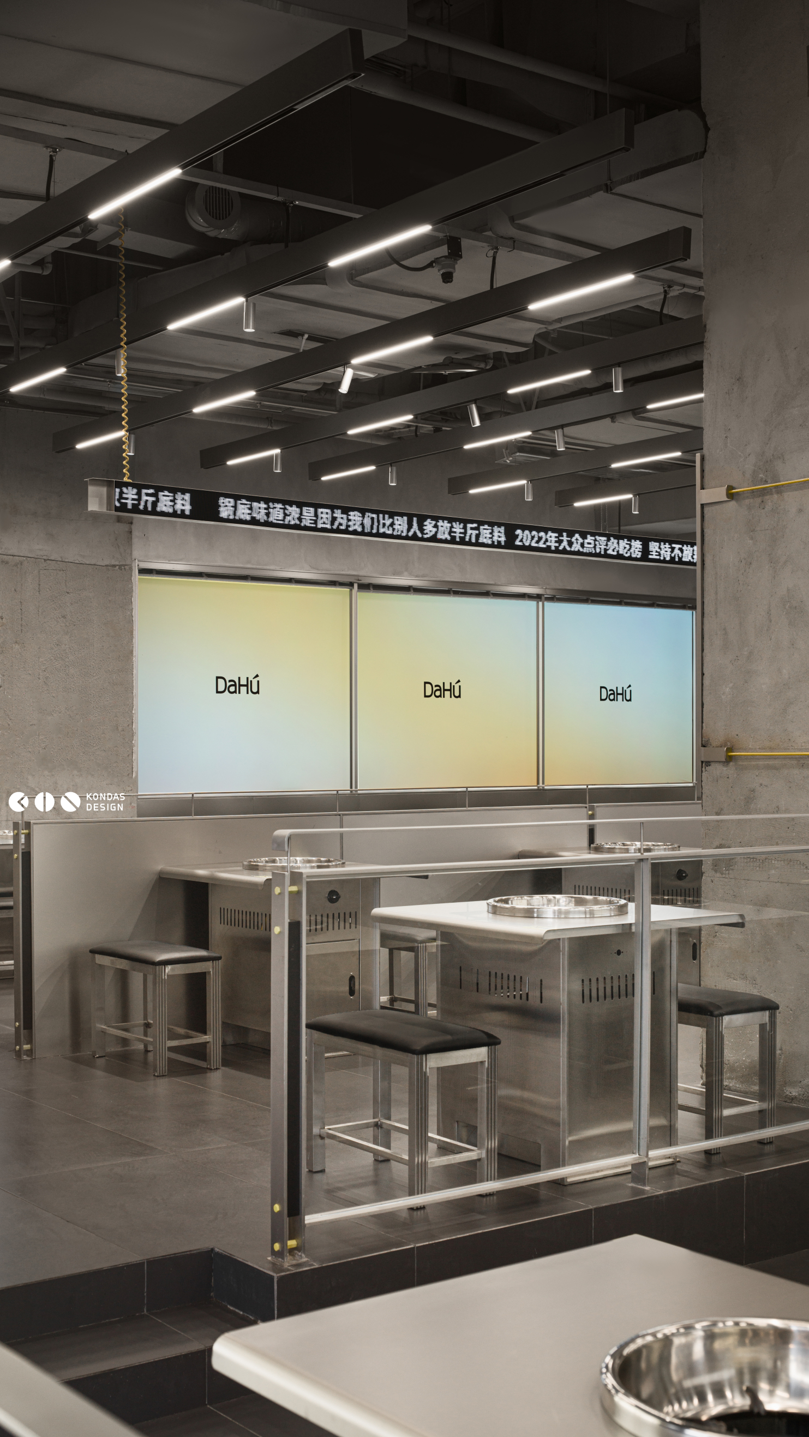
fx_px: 1640
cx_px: 369
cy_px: 711
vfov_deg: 47.4
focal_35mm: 43
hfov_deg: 27.7
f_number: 8
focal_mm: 50
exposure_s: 1/30
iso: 200
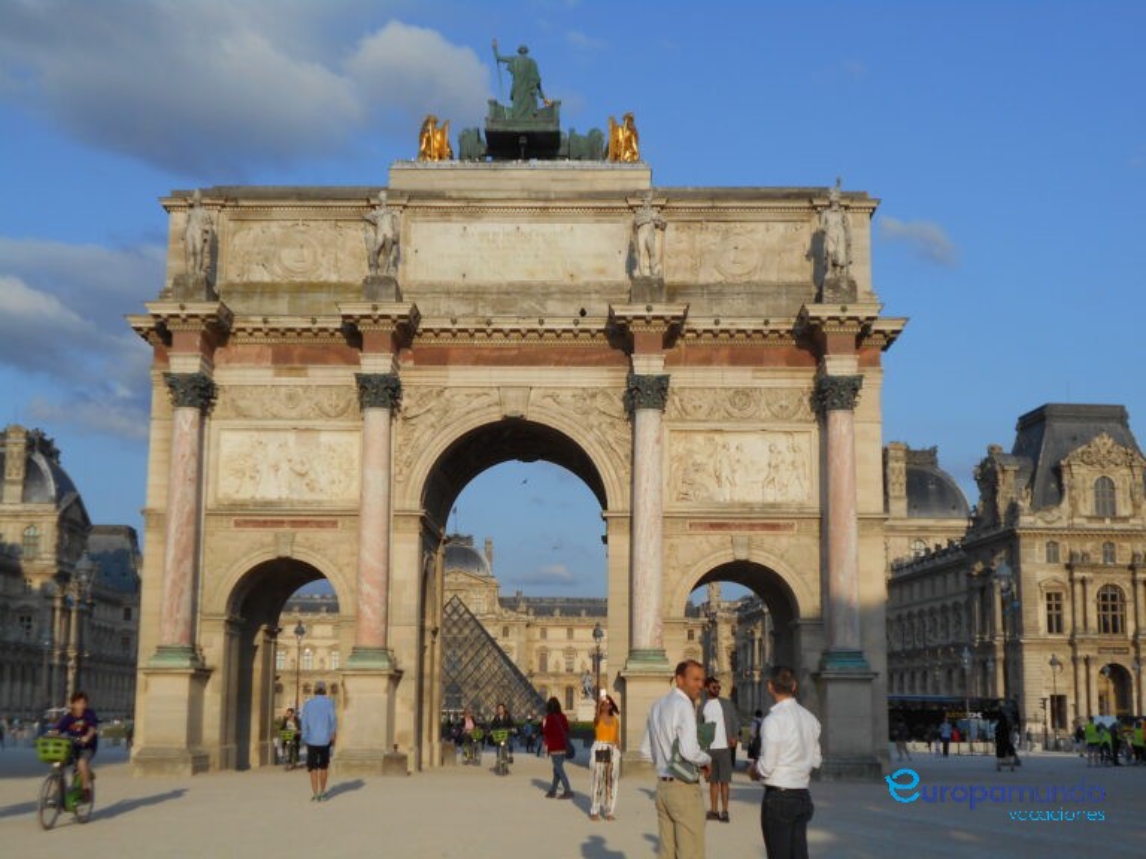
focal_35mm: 50
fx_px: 1655
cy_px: 430
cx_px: 573
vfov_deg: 29.1
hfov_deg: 38.2
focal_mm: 8.8
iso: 80
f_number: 4.5
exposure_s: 1/640
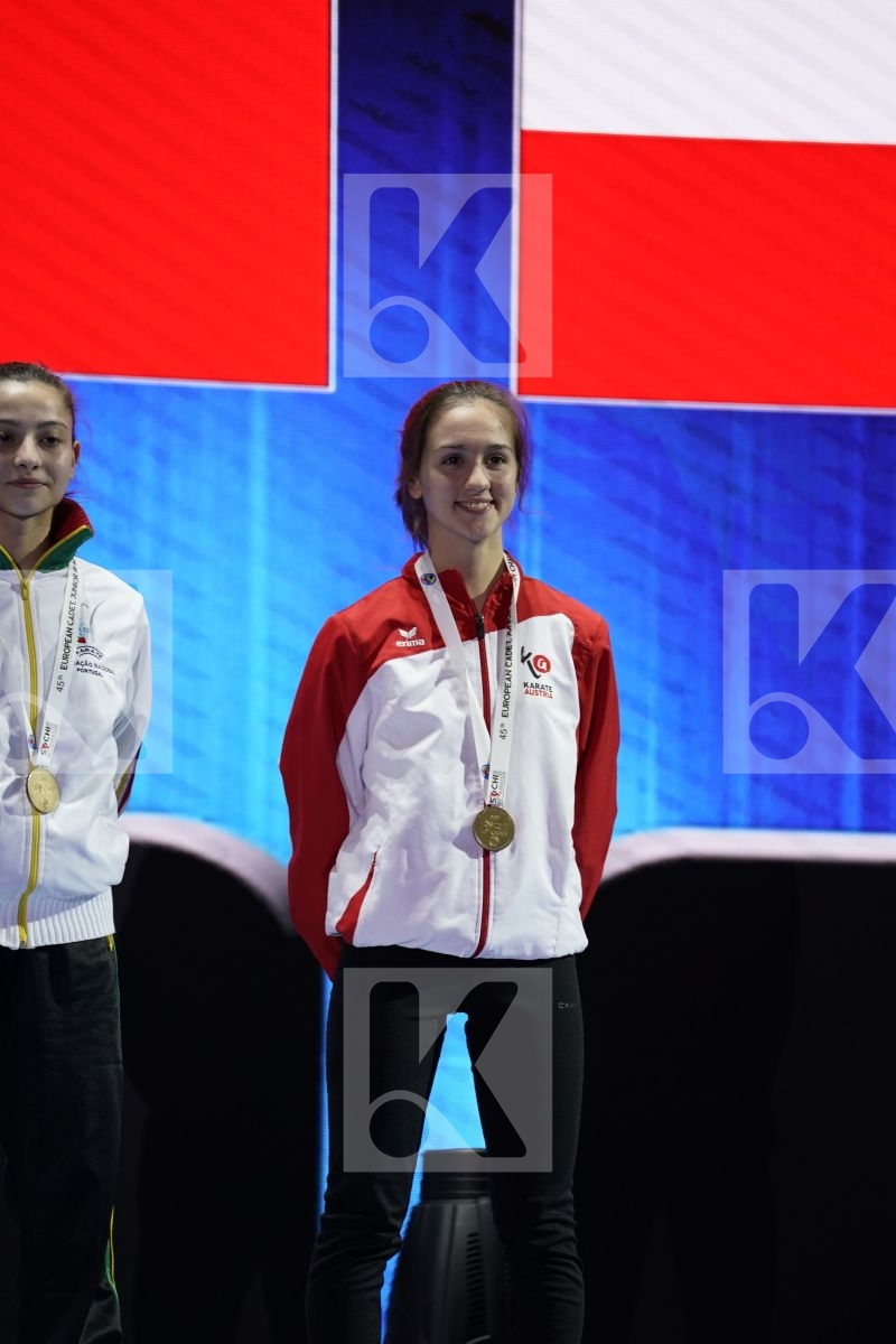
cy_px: 672
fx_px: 7466
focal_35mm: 200
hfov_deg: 6.9
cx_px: 448
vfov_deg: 10.3
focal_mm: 200
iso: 250
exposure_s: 1/250
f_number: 2.8
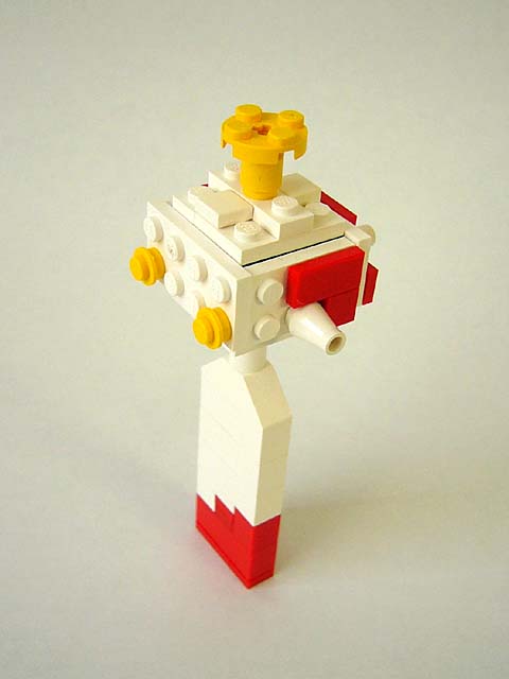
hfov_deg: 40.7
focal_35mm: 35
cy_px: 340
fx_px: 686
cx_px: 254
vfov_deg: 52.6
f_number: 2.8
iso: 50
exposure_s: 1/160
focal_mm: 5.8
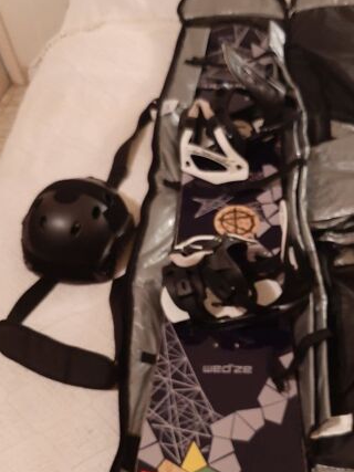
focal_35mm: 39
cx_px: 248
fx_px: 532
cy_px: 260
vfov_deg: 47.8
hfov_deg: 36.3
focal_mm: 3.93
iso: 400
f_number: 1.7
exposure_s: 1/25
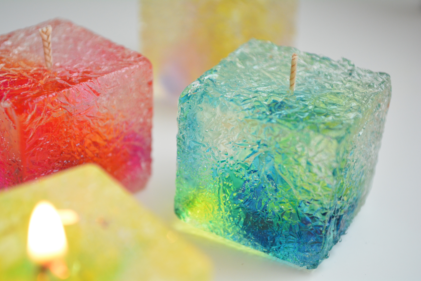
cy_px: 140
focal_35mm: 69
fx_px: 808
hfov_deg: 29.2
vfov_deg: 19.8
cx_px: 210
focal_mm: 46
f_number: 5.3
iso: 1600
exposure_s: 1/50
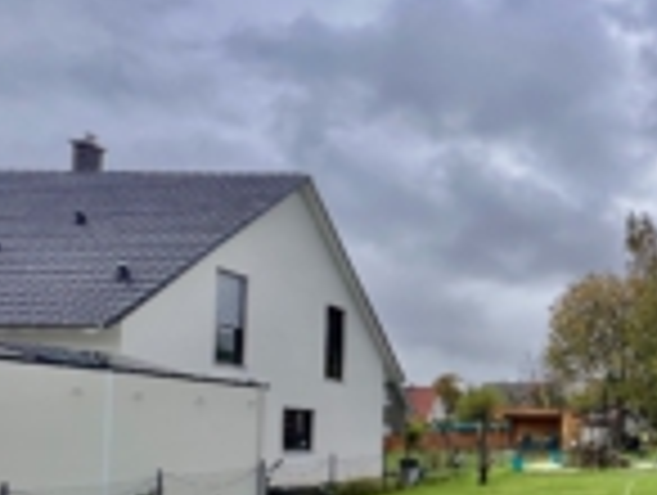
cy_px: 418
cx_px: 729
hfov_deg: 43.4
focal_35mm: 32
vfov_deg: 41.7
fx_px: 608
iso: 32
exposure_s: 1/401
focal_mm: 1.57
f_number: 1.8
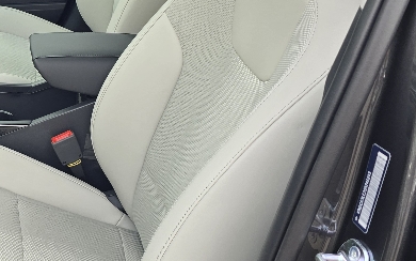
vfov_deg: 20.2
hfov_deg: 28.8
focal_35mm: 64
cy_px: 75
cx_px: -47
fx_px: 726
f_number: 1.7
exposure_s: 1/182
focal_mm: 6.3
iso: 25
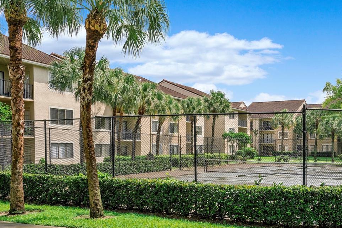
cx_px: 222
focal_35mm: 40
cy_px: 162
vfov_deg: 32.9
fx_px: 380
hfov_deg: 47.8
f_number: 9.5
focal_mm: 24
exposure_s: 1/1500
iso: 500
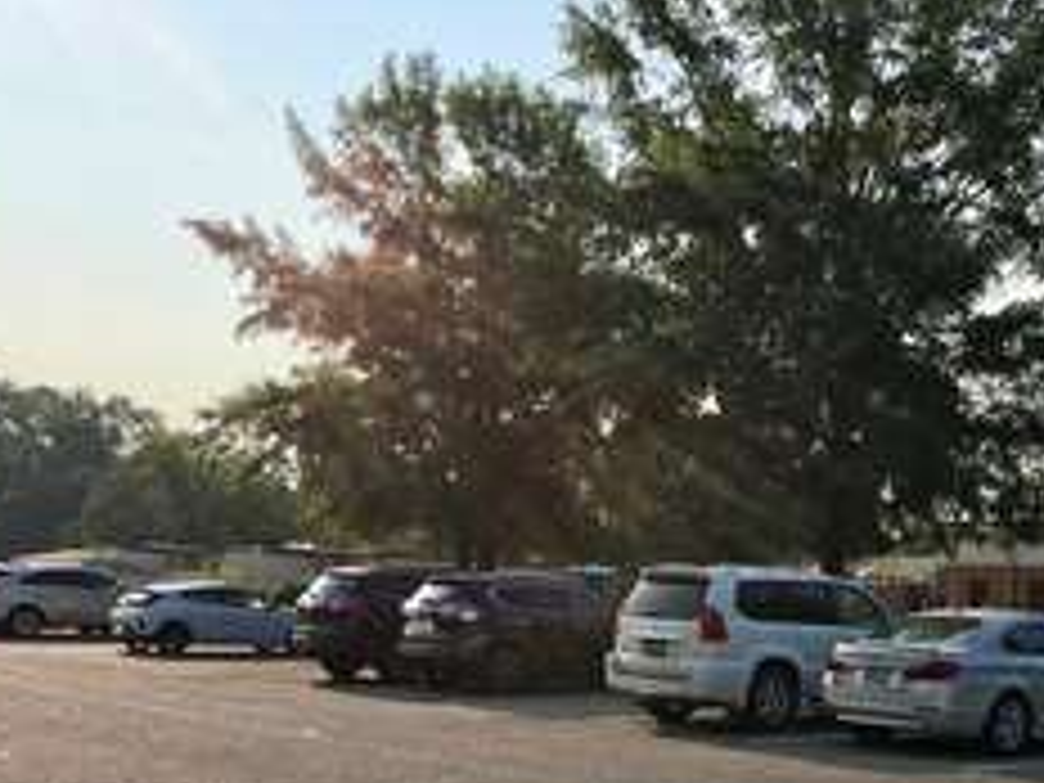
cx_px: 693
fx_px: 1508
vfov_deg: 28.3
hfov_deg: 37.8
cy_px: 662
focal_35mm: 50
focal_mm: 4.15
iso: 25
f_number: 2.2
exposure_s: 1/1789
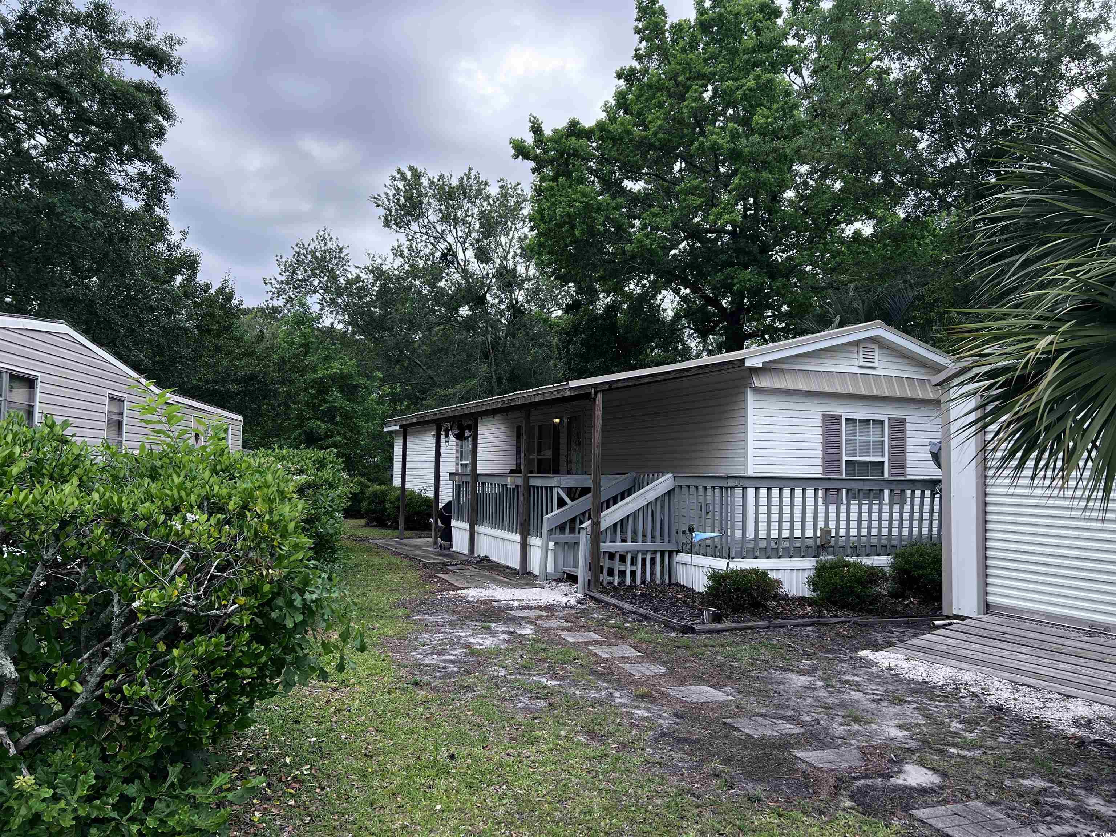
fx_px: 838
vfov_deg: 53.1
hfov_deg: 67.3
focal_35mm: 26
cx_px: 558
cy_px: 418
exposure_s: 1/670
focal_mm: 5.7
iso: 50
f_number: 1.5
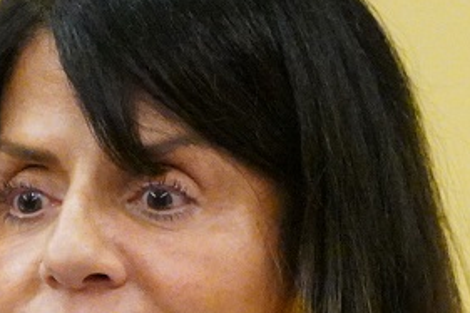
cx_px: 379
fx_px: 21633
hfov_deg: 1.2
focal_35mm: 1658
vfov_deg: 0.8
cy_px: 565
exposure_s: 1/125
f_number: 5.6
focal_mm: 300
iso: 16000
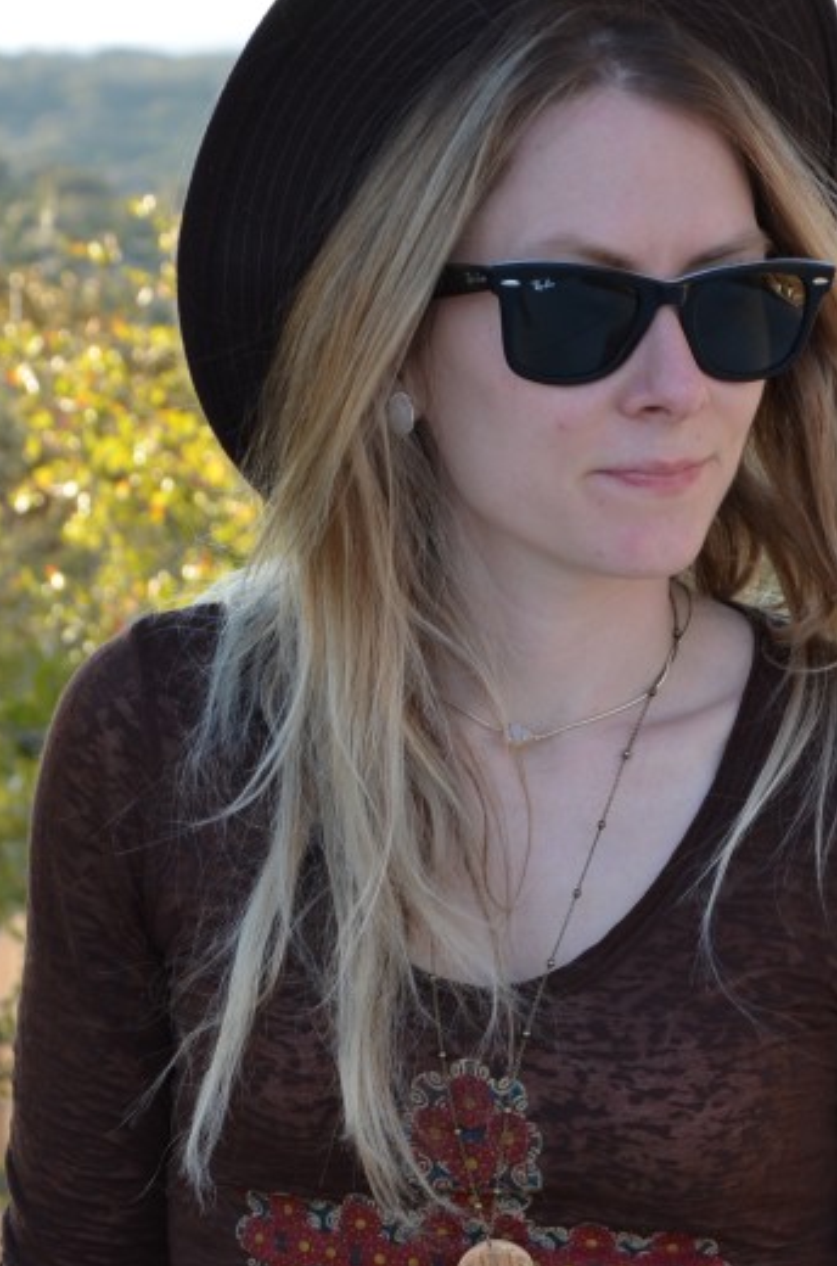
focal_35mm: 133
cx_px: 496
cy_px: 1110
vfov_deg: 15.3
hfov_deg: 10.3
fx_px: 4662
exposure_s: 1/125
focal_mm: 45
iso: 200
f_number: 5.6
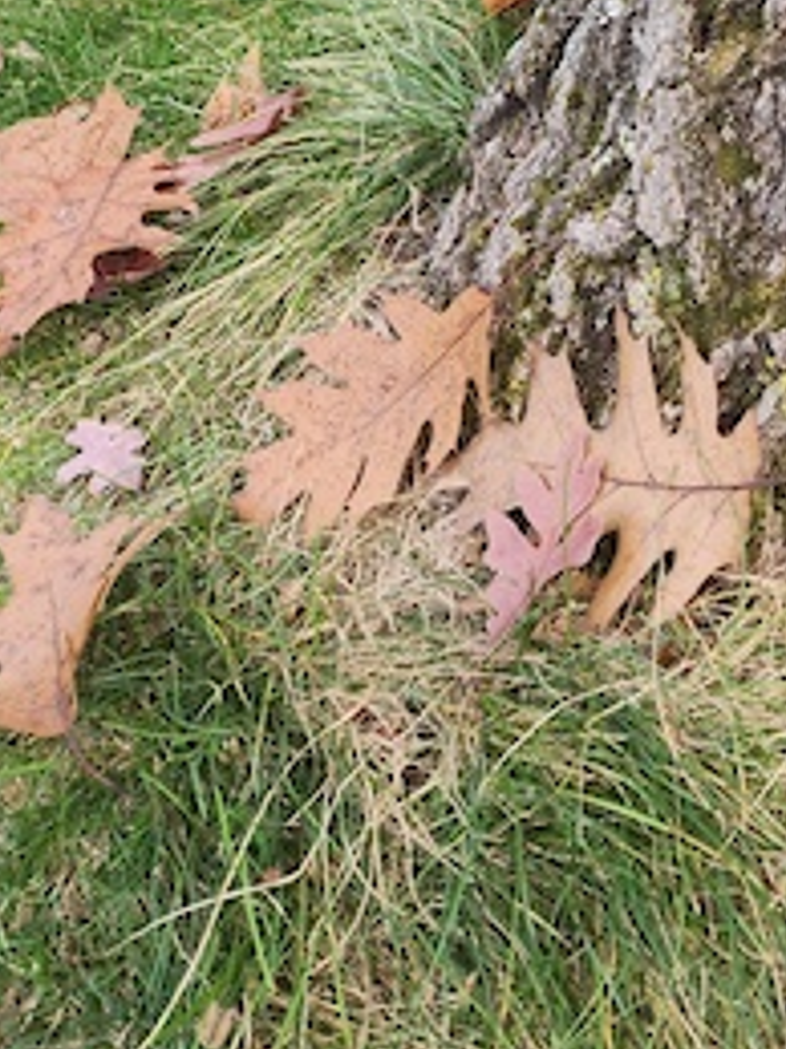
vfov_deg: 24.5
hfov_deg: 18.4
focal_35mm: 71
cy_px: -243
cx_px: 1179
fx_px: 2151
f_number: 1.8
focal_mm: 5.4
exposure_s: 1/180
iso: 50
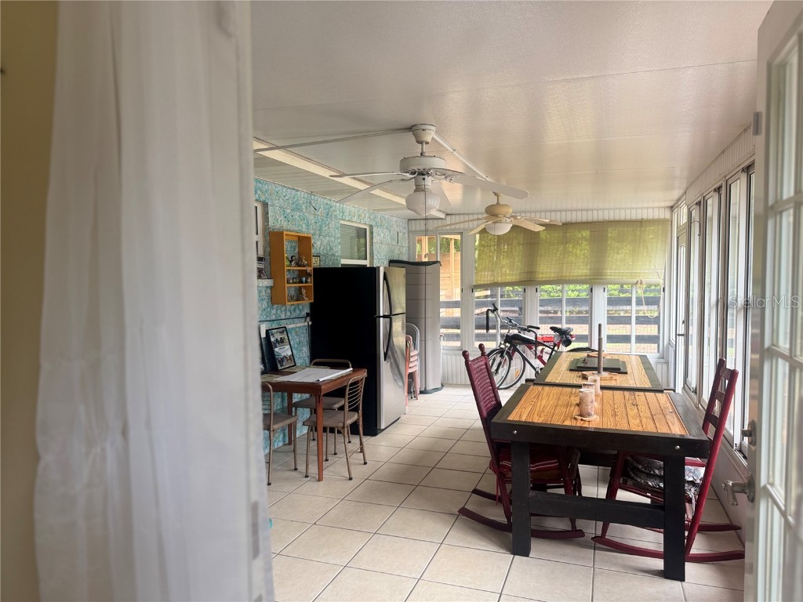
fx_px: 557
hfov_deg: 71.6
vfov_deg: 56.8
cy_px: 301
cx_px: 402
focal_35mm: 24
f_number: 1.78
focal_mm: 6.76
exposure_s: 1/120
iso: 100
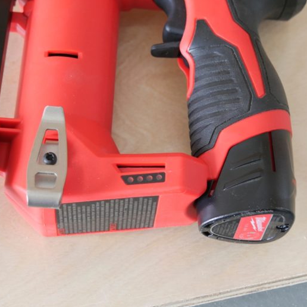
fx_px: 813
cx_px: 141
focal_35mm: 81
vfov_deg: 21.4
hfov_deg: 21.4
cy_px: 154
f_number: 4.5
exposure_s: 1/80
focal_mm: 34
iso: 800
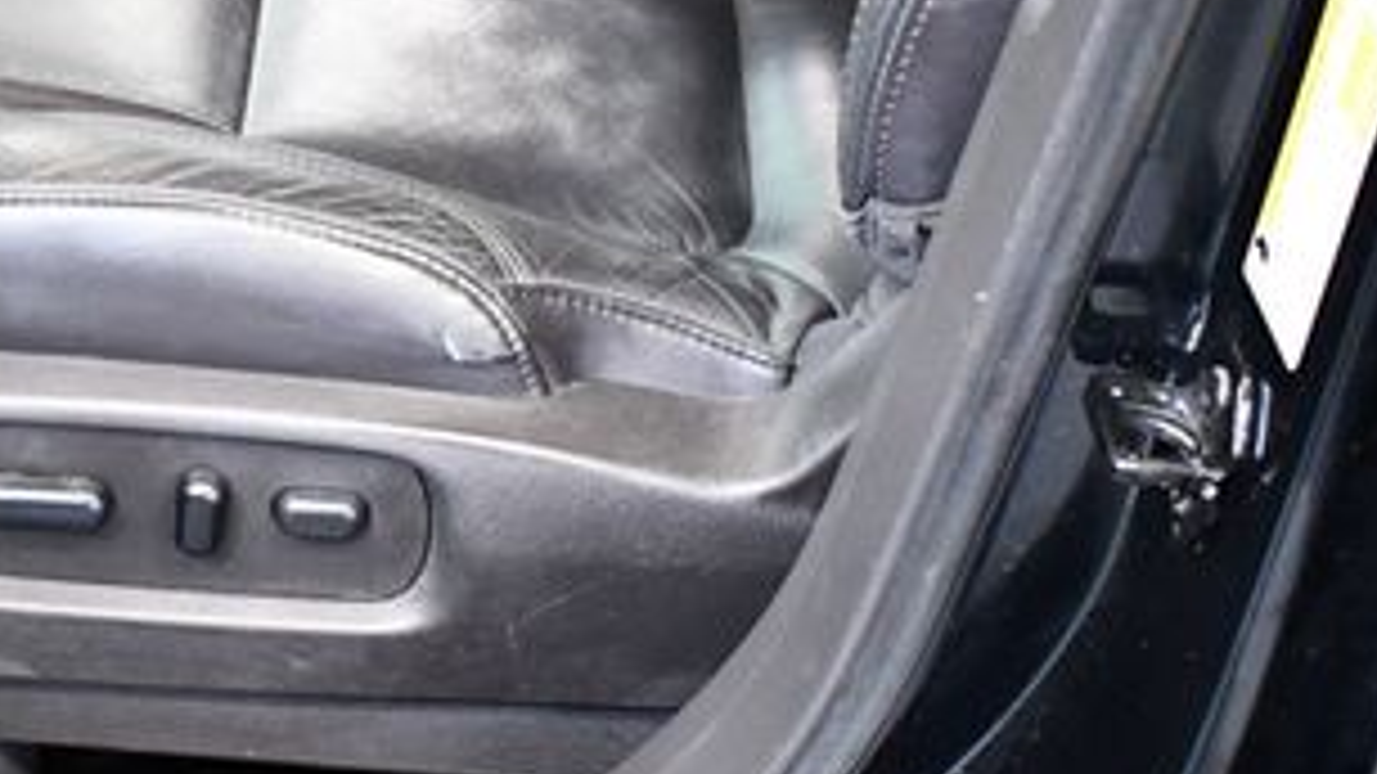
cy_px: 711
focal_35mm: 79
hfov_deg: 26.3
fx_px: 2884
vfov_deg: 15.1
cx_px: 248
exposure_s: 1/60
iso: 3200
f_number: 3.5
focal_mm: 18
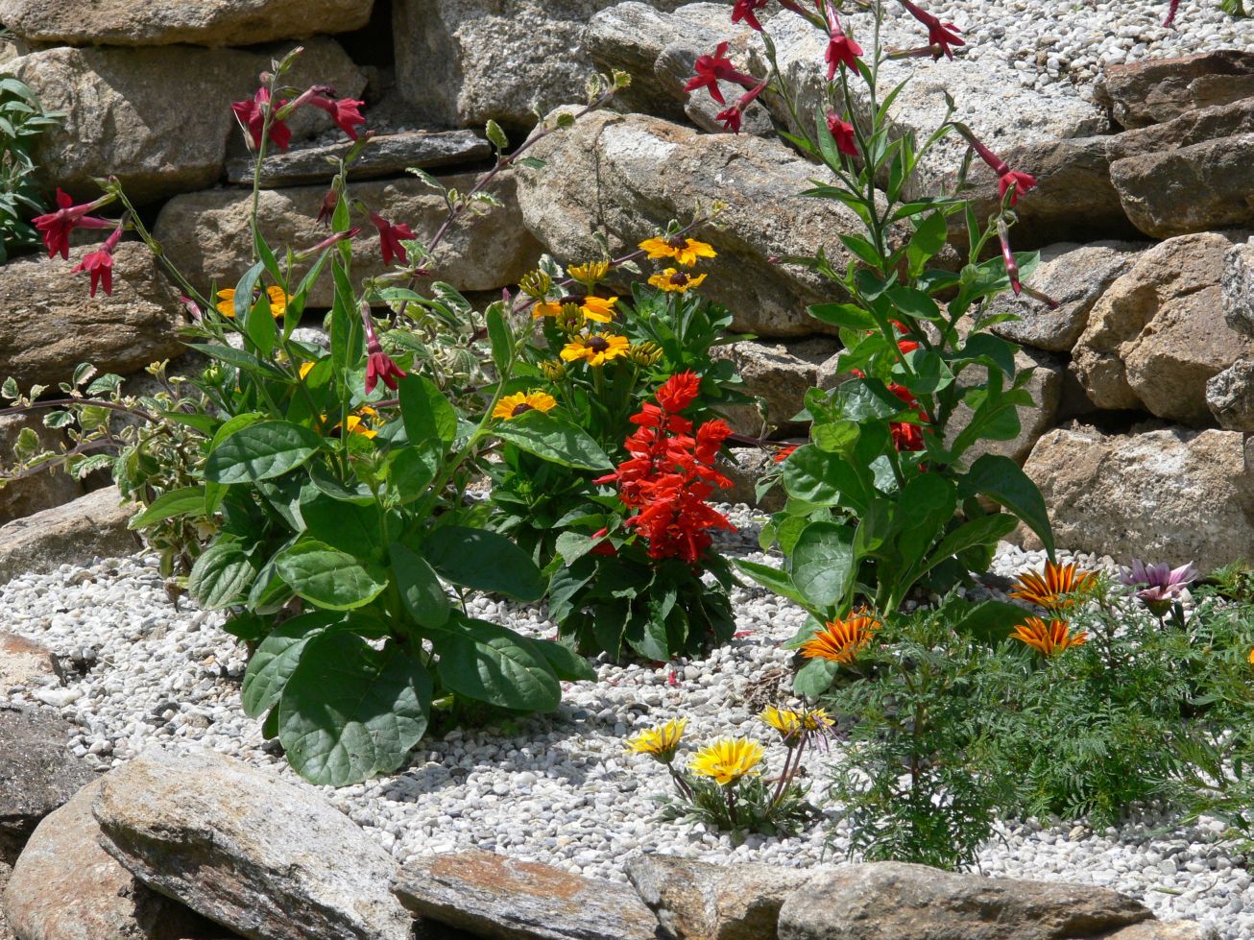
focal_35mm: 242
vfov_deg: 6.1
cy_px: 470
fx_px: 8765
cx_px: 627
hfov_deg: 8.2
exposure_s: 1/500
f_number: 6.3
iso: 100
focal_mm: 51.3
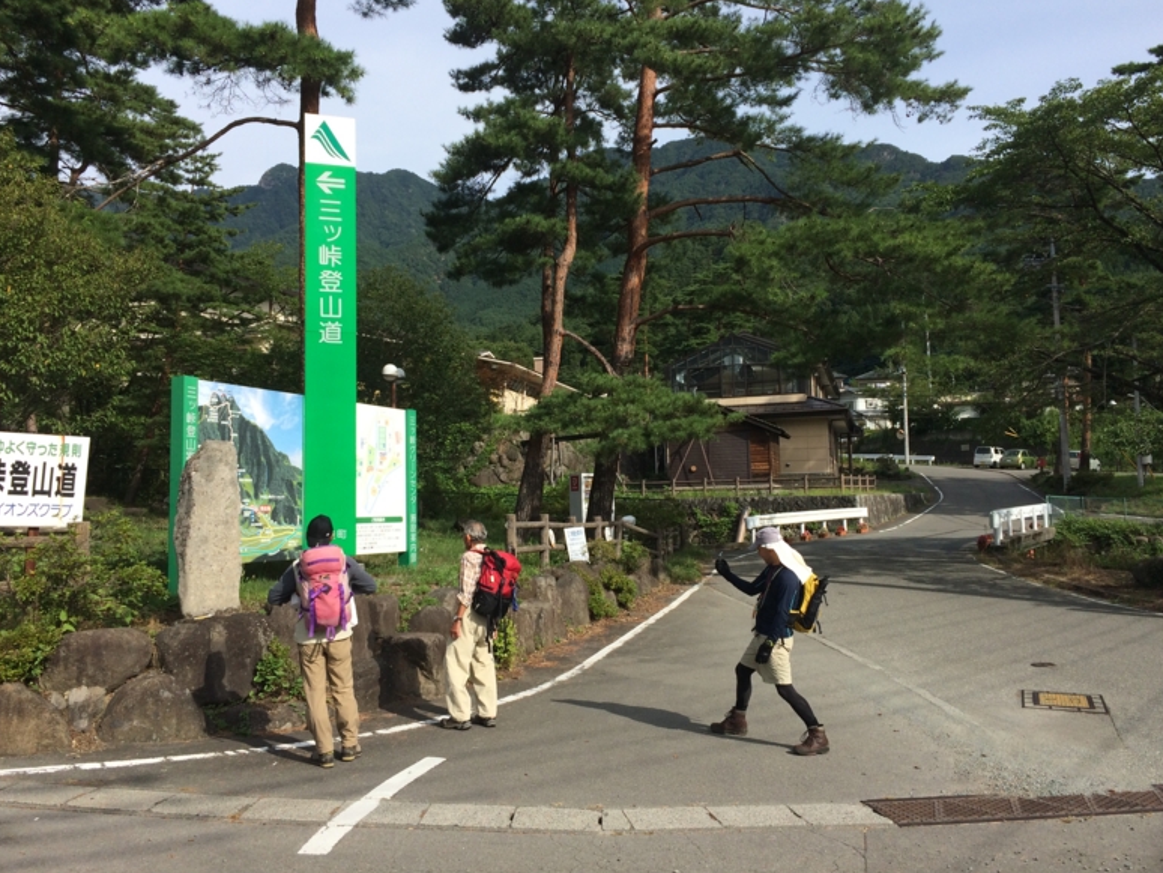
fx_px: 1042
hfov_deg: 58.3
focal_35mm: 31
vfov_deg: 45.5
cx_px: 591
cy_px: 427
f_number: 2.2
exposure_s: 1/1580
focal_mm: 4.12
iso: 32
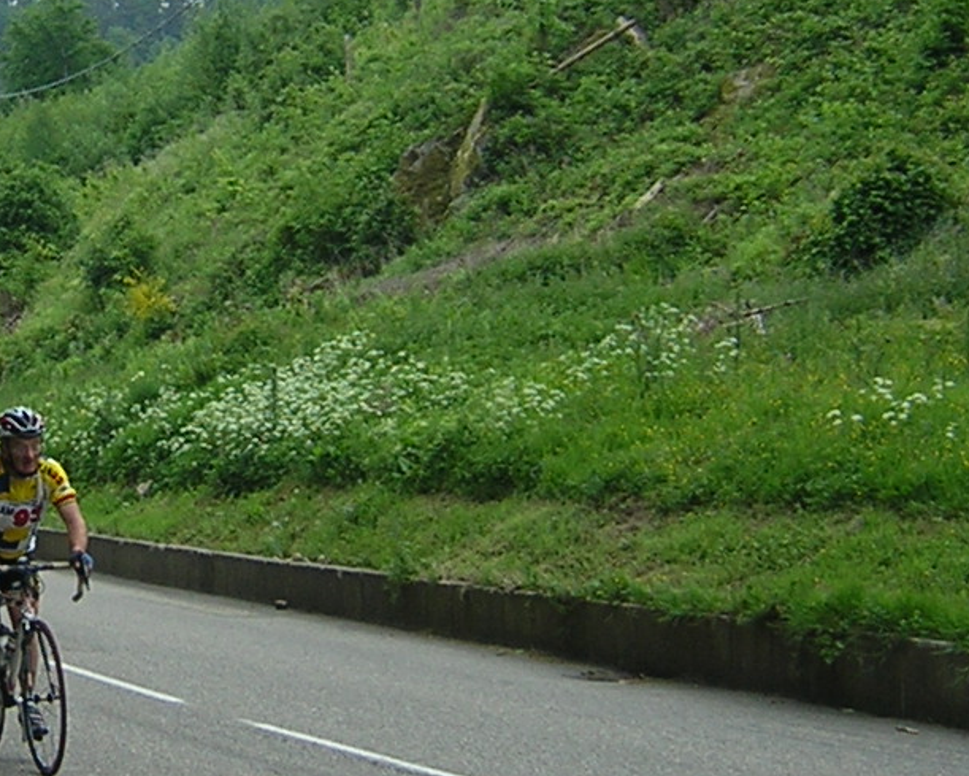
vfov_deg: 16.6
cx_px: -11
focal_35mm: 92
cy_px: 194
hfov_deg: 20.1
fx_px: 2639
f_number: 2.6
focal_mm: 4.7
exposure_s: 1/411
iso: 100
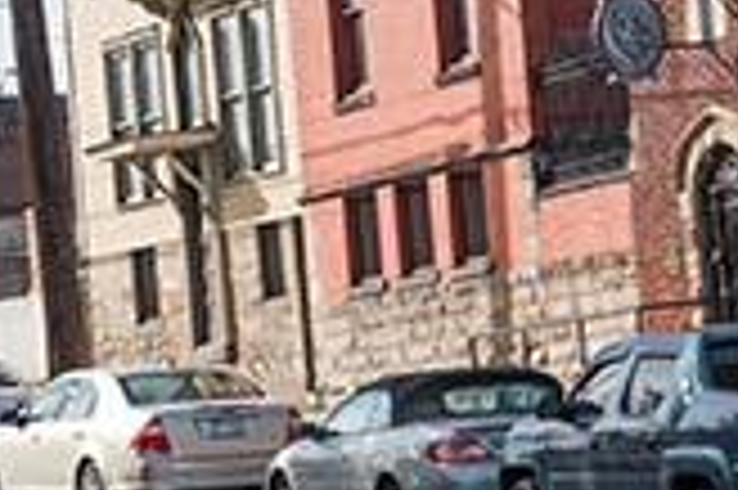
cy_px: -225
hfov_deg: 9.4
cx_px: 1238
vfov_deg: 6.4
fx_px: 4321
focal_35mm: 211
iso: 200
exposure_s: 1/2000
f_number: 7.1
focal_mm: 46
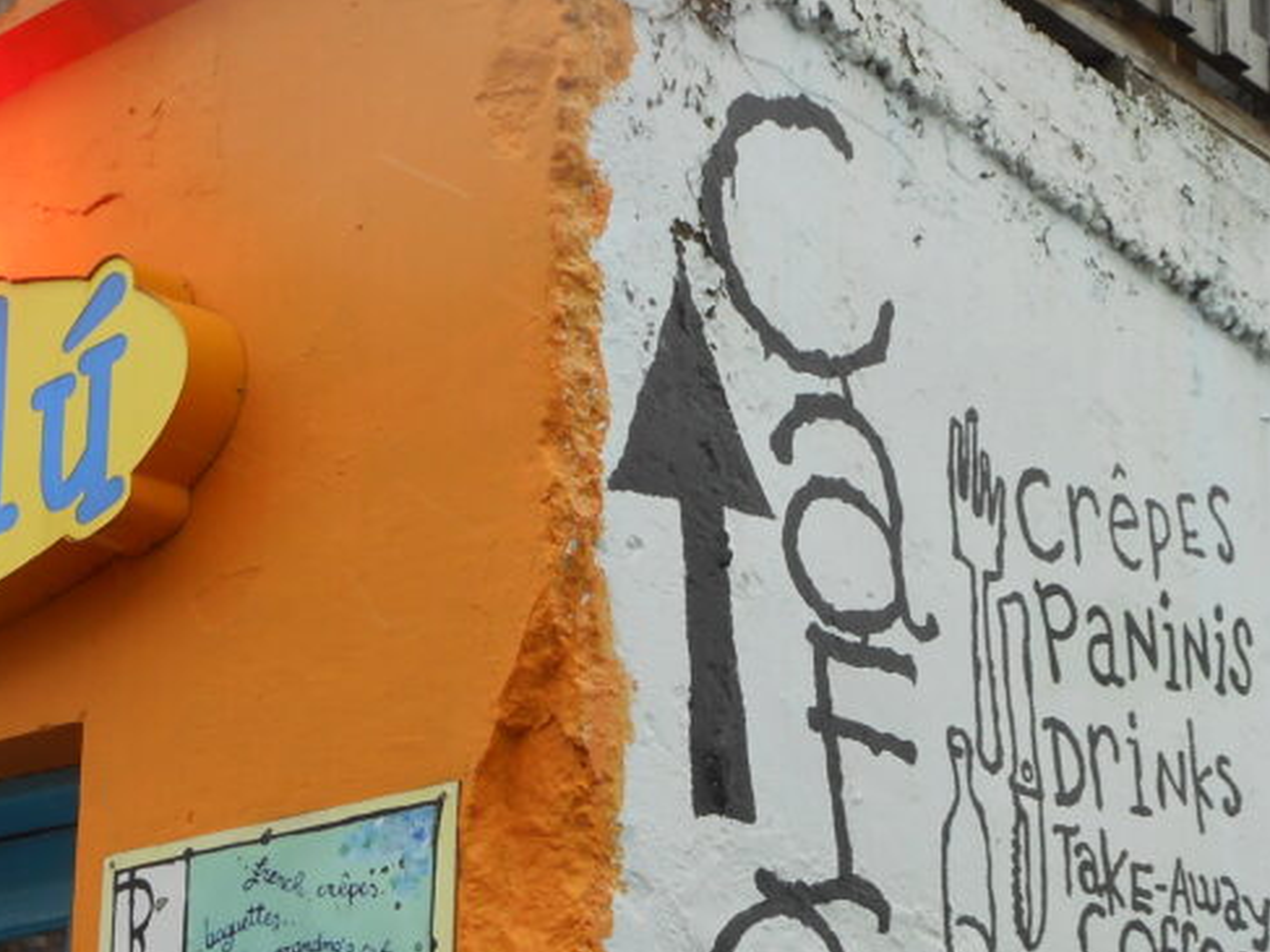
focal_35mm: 82
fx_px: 3008
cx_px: 404
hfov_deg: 23.7
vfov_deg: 17.9
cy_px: 681
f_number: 4.5
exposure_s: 1/40
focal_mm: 6.9
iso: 80
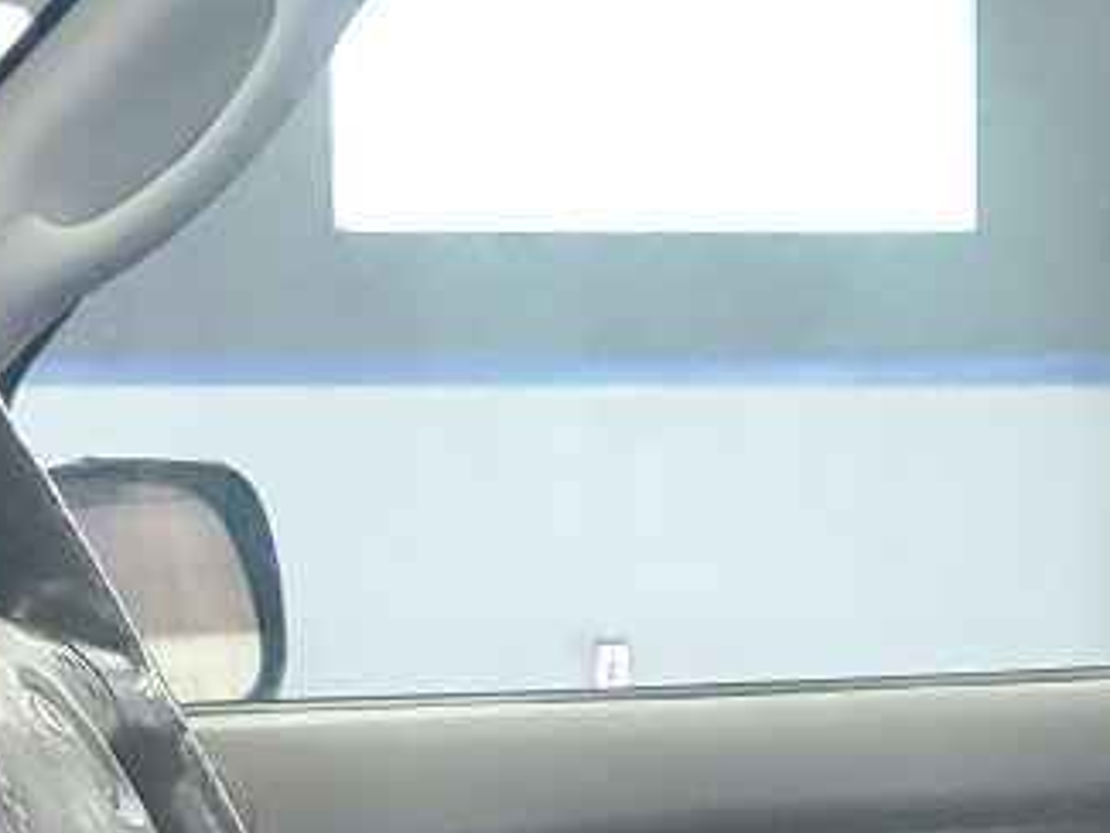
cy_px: 1710
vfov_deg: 10.6
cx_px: 827
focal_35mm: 128
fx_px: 4106
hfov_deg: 15.3
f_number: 1.5
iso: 414
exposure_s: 1/60.2
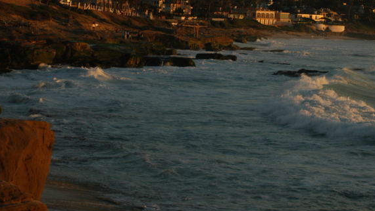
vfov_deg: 8.6
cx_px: 310
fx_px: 1402
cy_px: 20
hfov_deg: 15.1
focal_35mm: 141
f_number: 7.1
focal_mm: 50
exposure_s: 1/180
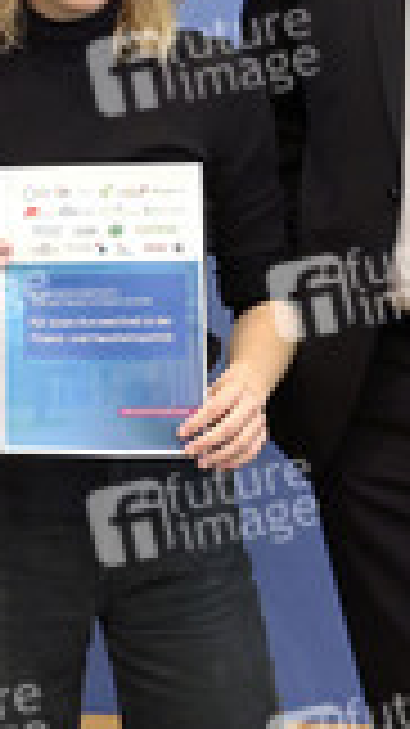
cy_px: 176
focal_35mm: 111
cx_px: -187
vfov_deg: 19.1
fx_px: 2148
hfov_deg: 10.6
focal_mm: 38
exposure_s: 1/500
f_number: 5.6
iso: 5000
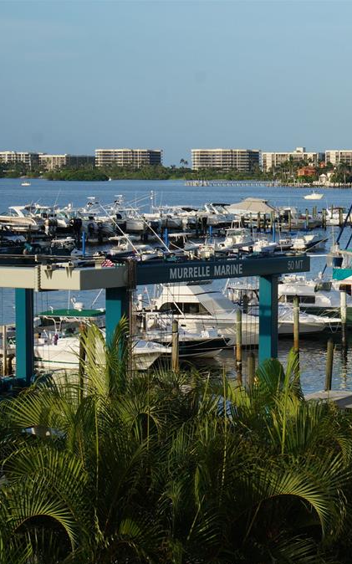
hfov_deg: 12.9
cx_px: 360
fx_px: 1532
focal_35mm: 100
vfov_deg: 20.8
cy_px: 283
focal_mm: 43
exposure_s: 1/100
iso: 100
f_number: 11
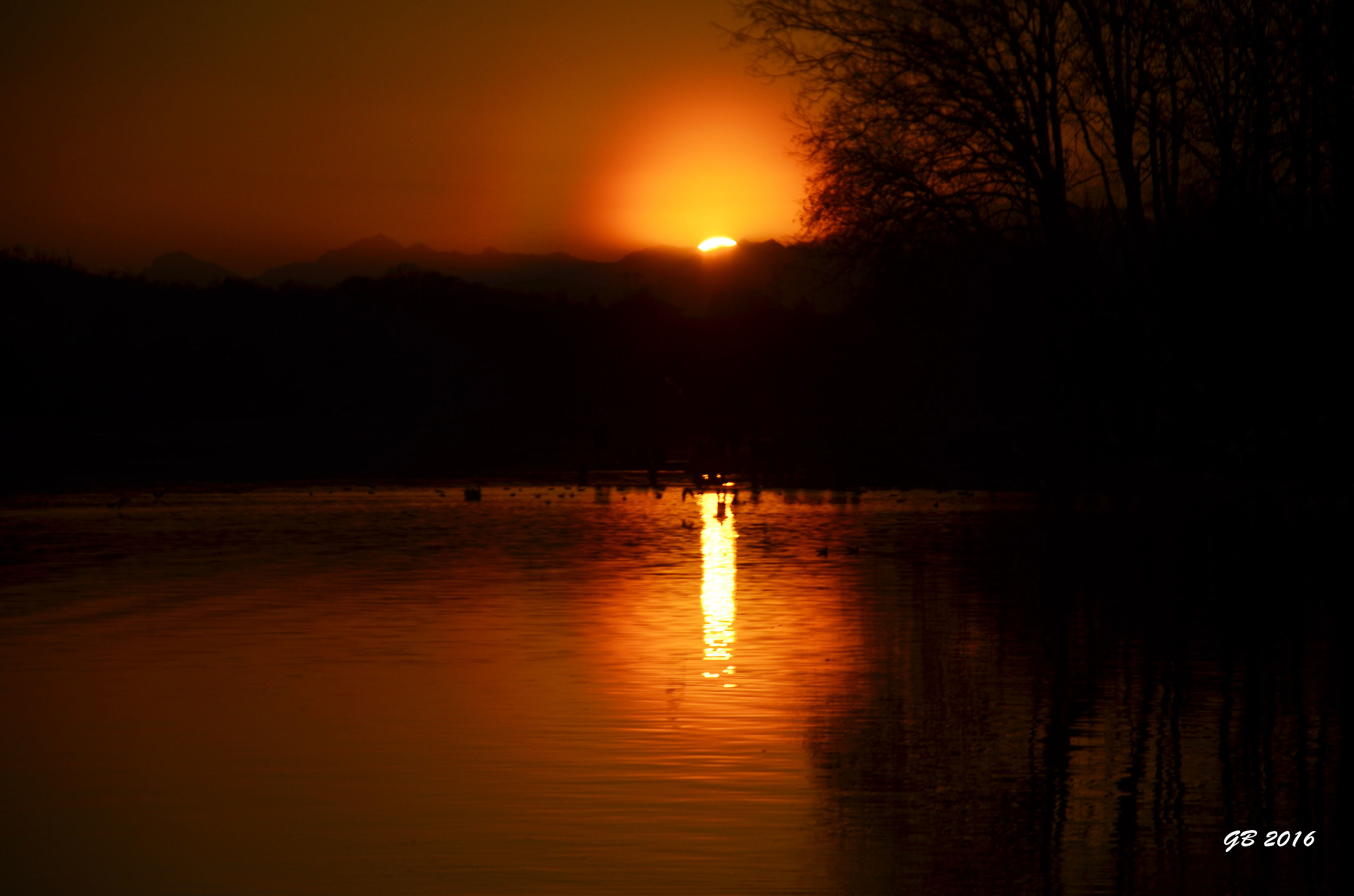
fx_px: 5911
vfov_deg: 8.7
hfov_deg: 13.1
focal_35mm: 158
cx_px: 677
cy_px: 448
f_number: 5.6
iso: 100
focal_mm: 105
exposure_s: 1/2000
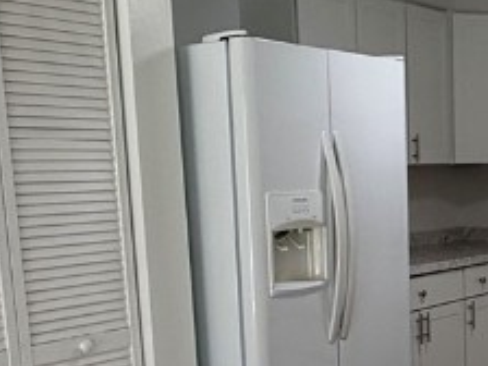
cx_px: 473
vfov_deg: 22.4
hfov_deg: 28.6
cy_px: 322
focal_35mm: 64
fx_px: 902
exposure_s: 1/120
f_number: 2.2
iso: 125
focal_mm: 2.22
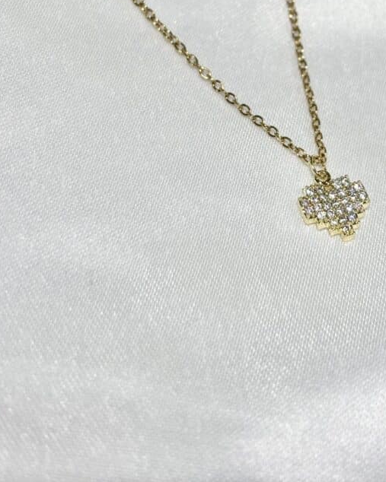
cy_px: 100
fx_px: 1171
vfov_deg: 23.0
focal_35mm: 82
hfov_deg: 18.6
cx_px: 286
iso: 32
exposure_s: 1/444
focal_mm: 5.96
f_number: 1.6
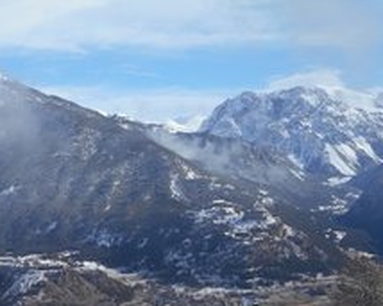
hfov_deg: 20.3
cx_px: 55
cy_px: 263
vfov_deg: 16.4
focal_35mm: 93
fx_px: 1054
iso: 80
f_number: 4.9
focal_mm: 9.1
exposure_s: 1/800
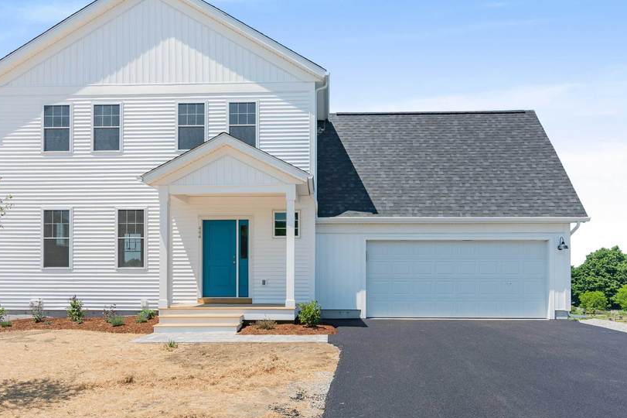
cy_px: 268
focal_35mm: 30
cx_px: 302
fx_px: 522
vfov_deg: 43.1
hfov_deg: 61.9
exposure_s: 1/640
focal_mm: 13
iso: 160
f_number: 7.1
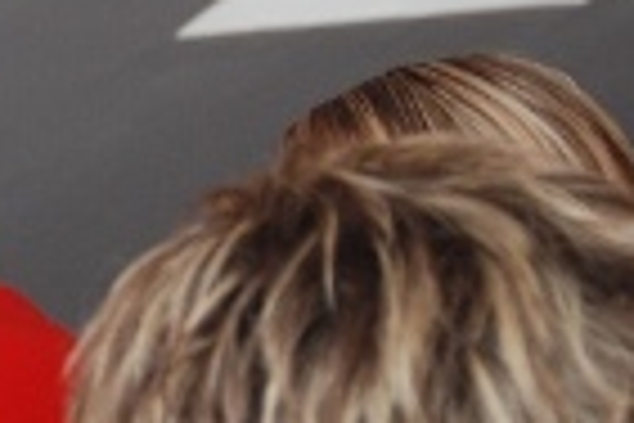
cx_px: -616
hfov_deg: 4.3
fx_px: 8417
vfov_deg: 2.9
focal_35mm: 478
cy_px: 542
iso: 400
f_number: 5.6
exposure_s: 1/60
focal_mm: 70
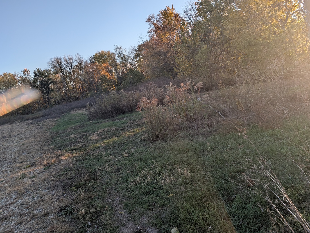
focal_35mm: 25
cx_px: 156
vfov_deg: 55.0
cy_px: 112
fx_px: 224
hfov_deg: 69.3
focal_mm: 6.9
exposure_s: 1/330
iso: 21
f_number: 1.68
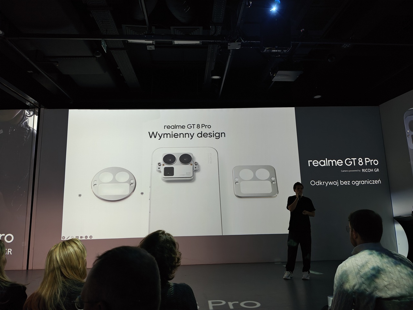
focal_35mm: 23
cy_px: 155
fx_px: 274
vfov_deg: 58.9
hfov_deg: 73.9
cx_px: 206
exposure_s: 1/89.6
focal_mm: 6.57
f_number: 1.6
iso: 2188
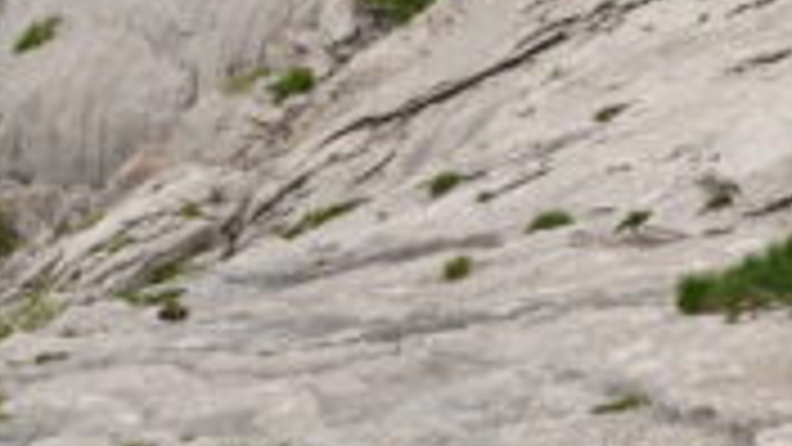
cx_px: 873
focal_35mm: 80
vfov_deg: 14.4
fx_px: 1680
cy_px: -151
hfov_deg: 24.7
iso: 100
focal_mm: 18
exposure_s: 1/160
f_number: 6.3
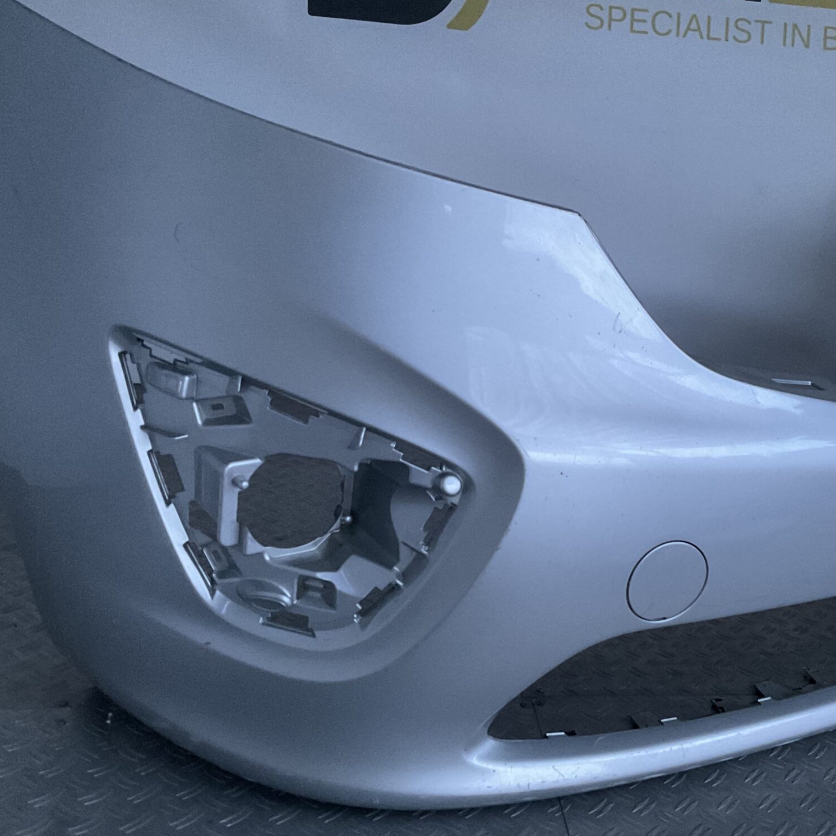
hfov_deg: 37.7
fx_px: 1202
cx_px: 586
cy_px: 437
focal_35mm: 44
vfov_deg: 38.3
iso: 320
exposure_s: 1/25
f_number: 1.8
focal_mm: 3
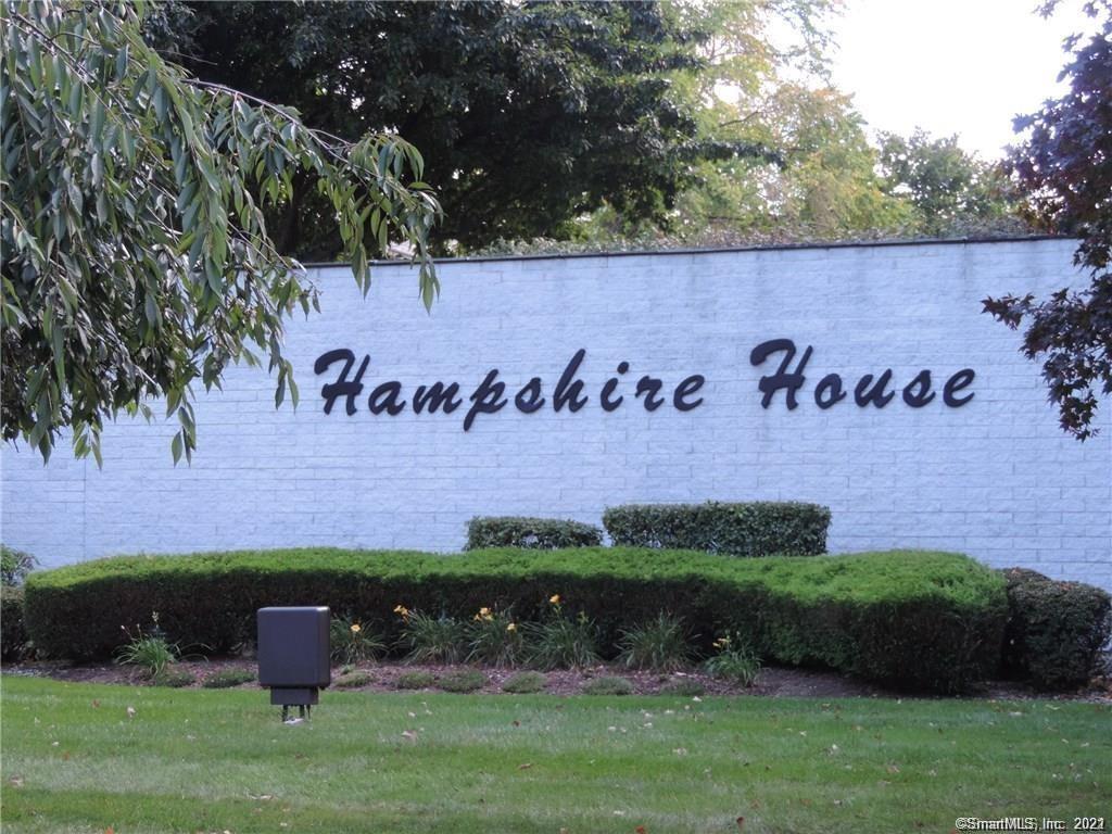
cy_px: 417
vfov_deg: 17.4
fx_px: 2731
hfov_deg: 23.0
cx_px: 556
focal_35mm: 85
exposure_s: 1/100
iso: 140
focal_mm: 15.1
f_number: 4
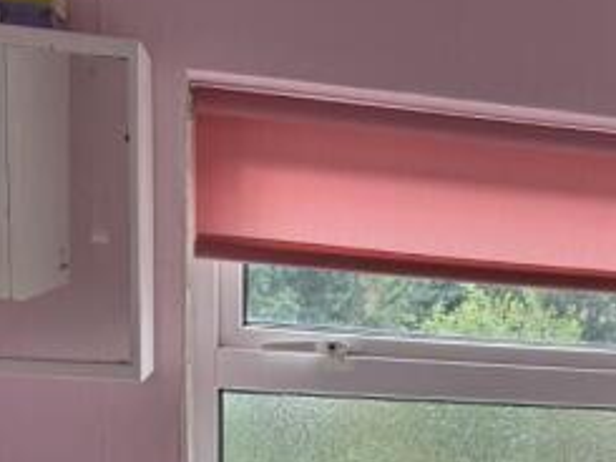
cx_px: 524
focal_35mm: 57
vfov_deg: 24.0
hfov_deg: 32.5
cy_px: 511
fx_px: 1015
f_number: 1.78
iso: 64
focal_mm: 6.76
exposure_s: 1/264
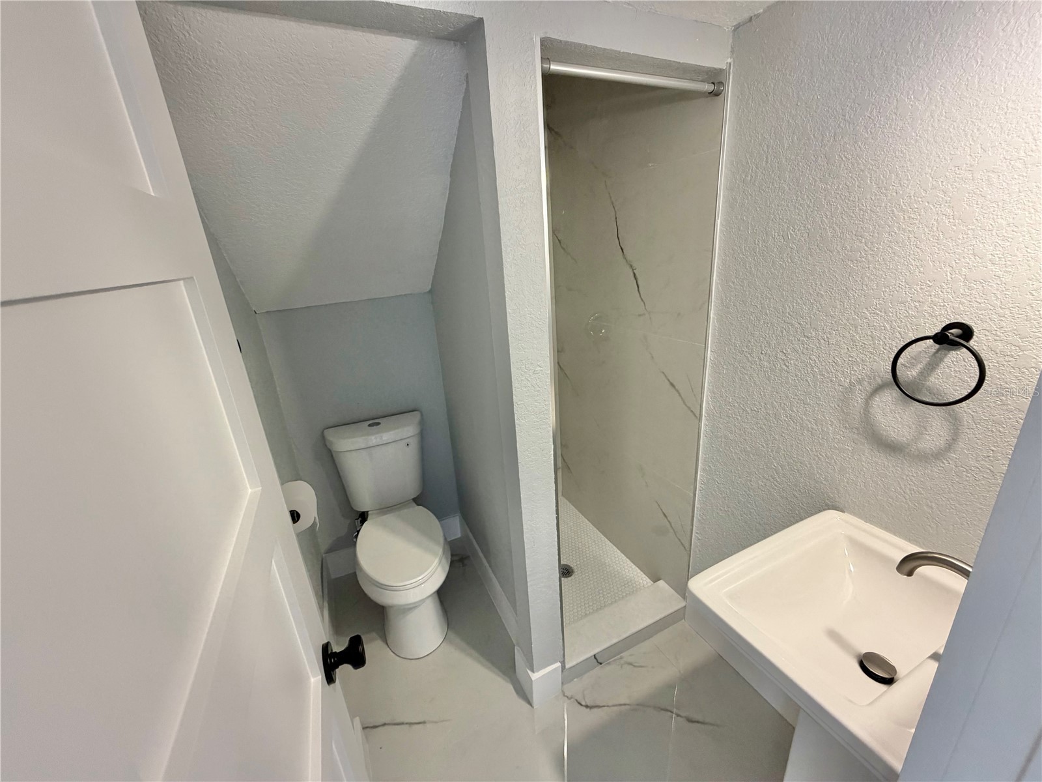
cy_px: 391
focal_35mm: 14
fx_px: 421
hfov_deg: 102.1
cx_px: 521
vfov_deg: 85.7
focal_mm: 2.22
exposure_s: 1/113
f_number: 2.2
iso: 320
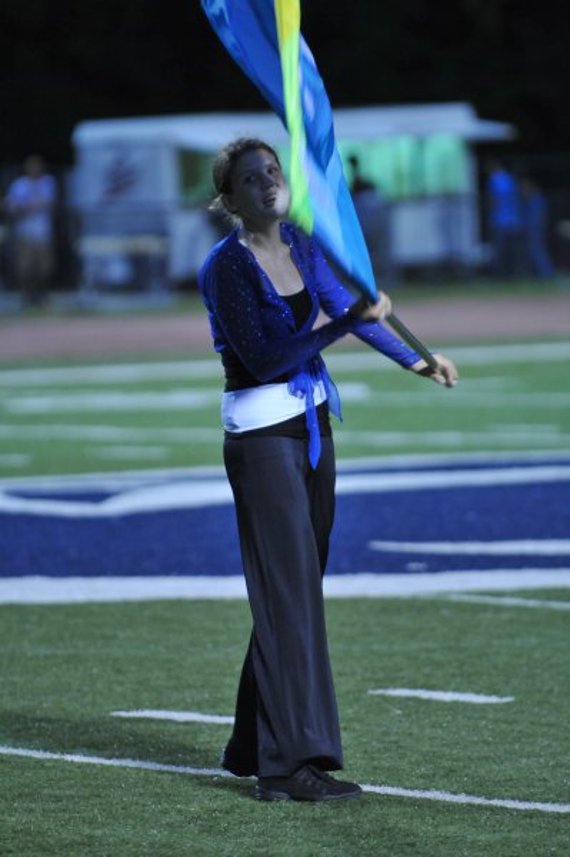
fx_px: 7137
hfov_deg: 4.6
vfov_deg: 6.9
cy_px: 428
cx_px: 285
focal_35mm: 300
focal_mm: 200
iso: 1600
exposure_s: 1/160
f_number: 2.8
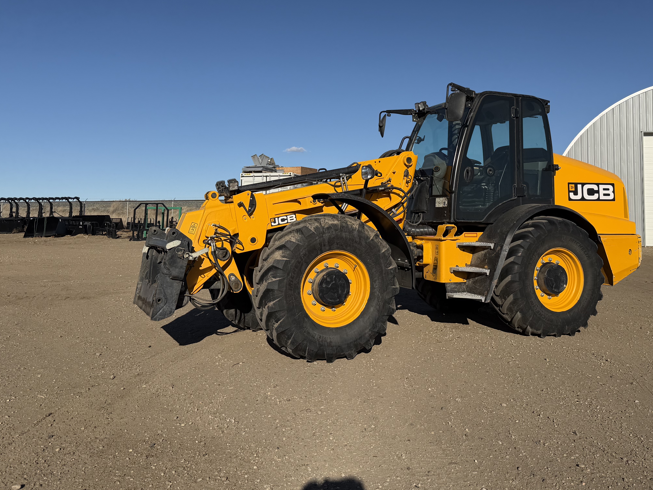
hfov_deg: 53.6
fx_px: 641
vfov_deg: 41.2
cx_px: 386
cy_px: 160
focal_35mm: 34
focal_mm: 6.76
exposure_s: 1/8130
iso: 80
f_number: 1.78
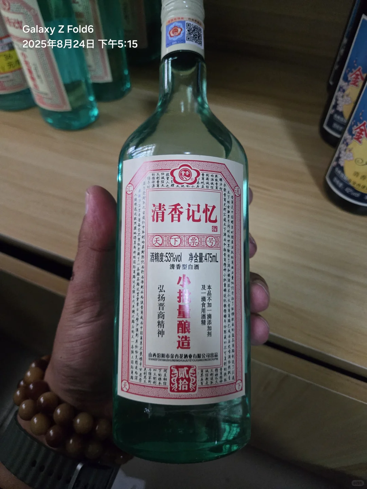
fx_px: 325
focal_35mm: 23
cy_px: 244
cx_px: 184
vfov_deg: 73.9
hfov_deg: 58.9
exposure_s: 1/100
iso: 1250
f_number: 1.8
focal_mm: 5.4
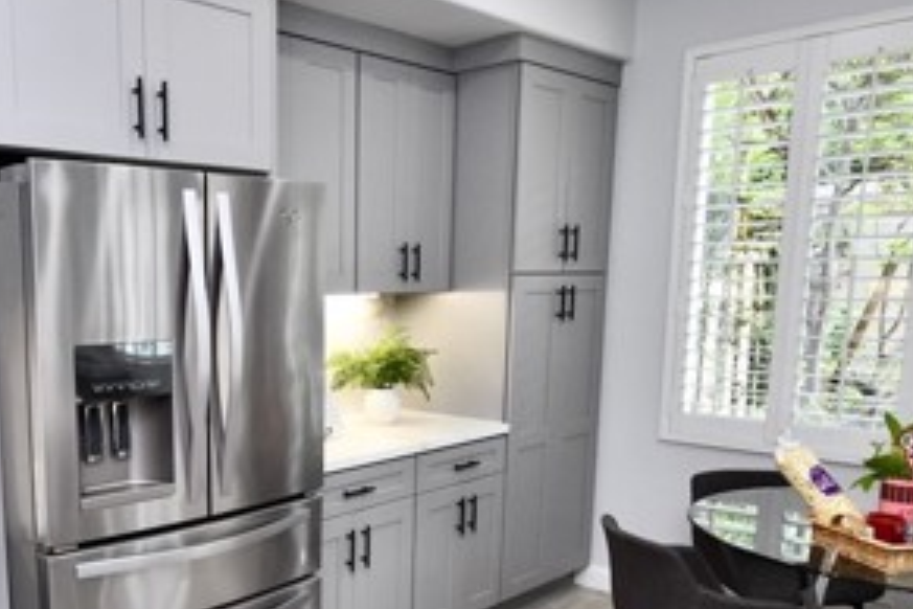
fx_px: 837
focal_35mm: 33
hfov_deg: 55.0
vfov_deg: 39.3
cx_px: 251
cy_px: 424
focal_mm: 10
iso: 800
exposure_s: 1/200
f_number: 4
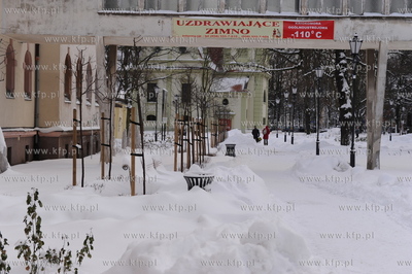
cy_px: 137
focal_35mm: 70
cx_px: 206
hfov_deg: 28.9
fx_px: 800
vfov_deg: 19.4
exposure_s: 1/320
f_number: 9
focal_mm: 70
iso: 400
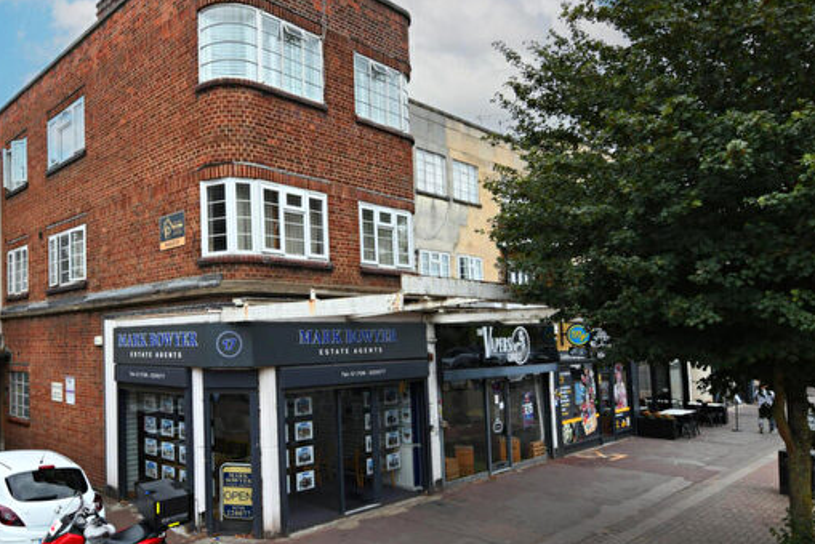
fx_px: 498
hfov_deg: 77.2
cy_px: 241
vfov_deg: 57.1
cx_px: 309
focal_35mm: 22
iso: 640
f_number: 11
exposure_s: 1/250
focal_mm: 16
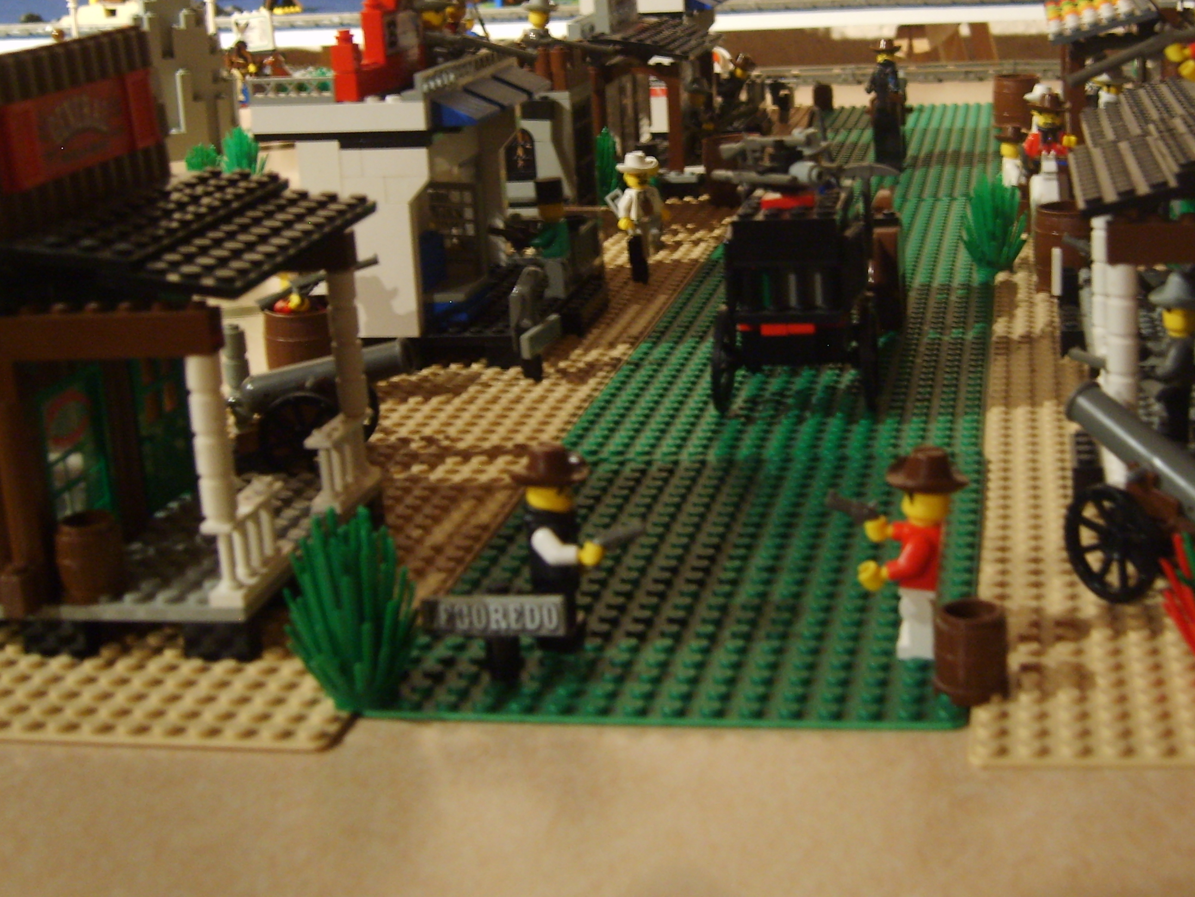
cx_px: 745
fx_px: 1795
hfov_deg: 36.6
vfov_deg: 27.9
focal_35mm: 52
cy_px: 299
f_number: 2.8
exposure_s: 1/4
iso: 123
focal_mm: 7.4
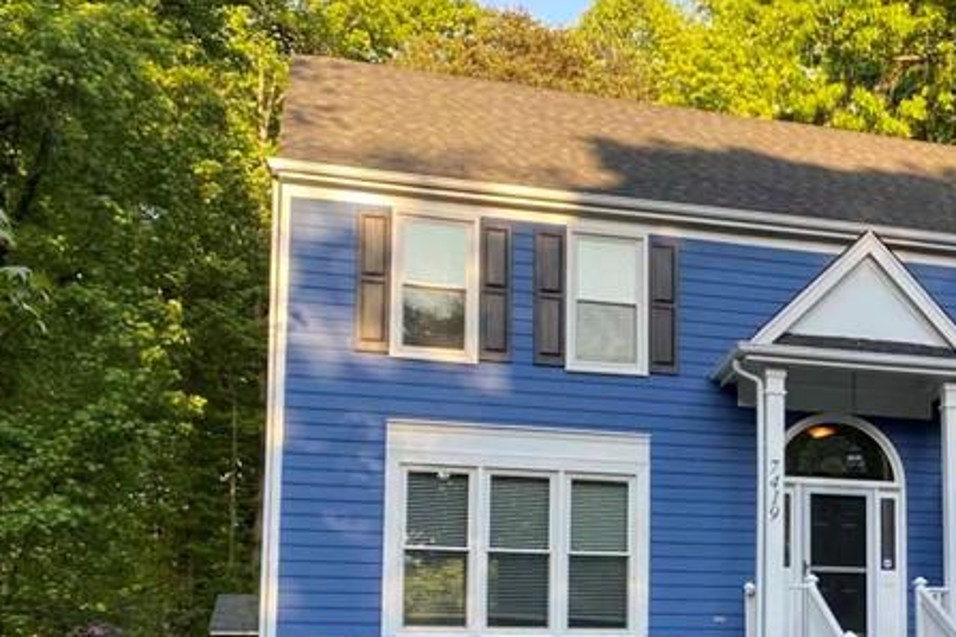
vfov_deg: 21.4
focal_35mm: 62
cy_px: 577
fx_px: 1646
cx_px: 1012
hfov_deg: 29.6
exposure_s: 1/167
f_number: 1.8
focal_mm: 4.2
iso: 32
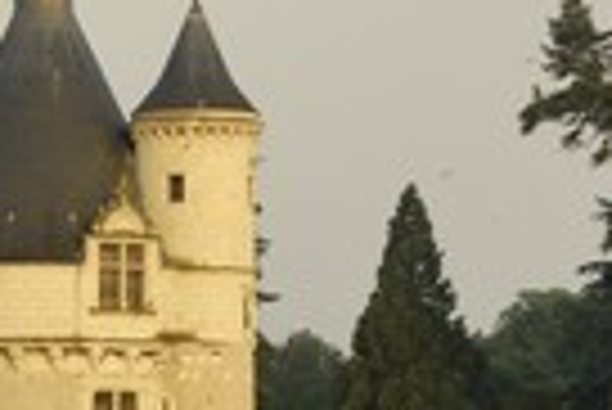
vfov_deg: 2.8
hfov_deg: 4.2
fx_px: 8280
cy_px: 392
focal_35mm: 487
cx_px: -254
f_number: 4
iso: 100
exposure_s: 1/160
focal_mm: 105
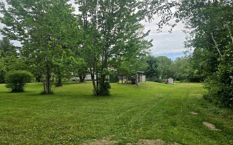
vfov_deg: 49.3
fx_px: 159
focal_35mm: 25
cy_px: 74
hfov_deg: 72.5
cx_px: 118
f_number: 1.8
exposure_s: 1/2000
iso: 25
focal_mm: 5.4
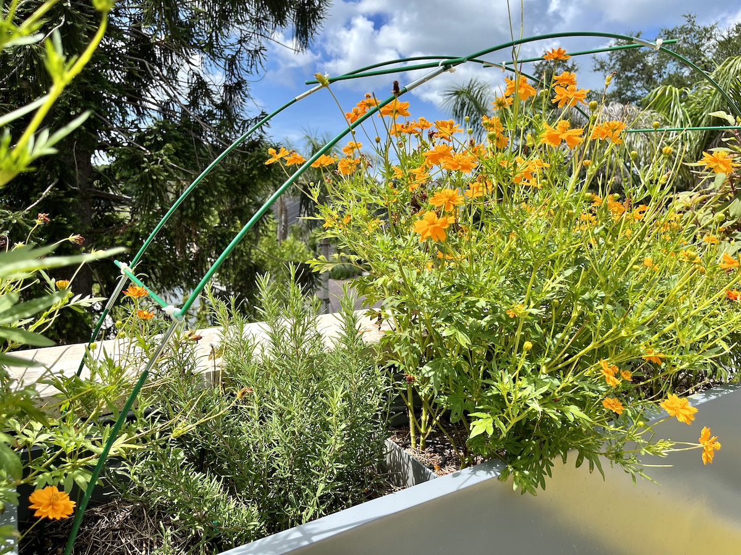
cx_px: 370
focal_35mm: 26
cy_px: 278
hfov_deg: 67.3
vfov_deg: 53.1
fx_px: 557
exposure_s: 1/2222
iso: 50
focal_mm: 5.1
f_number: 1.6
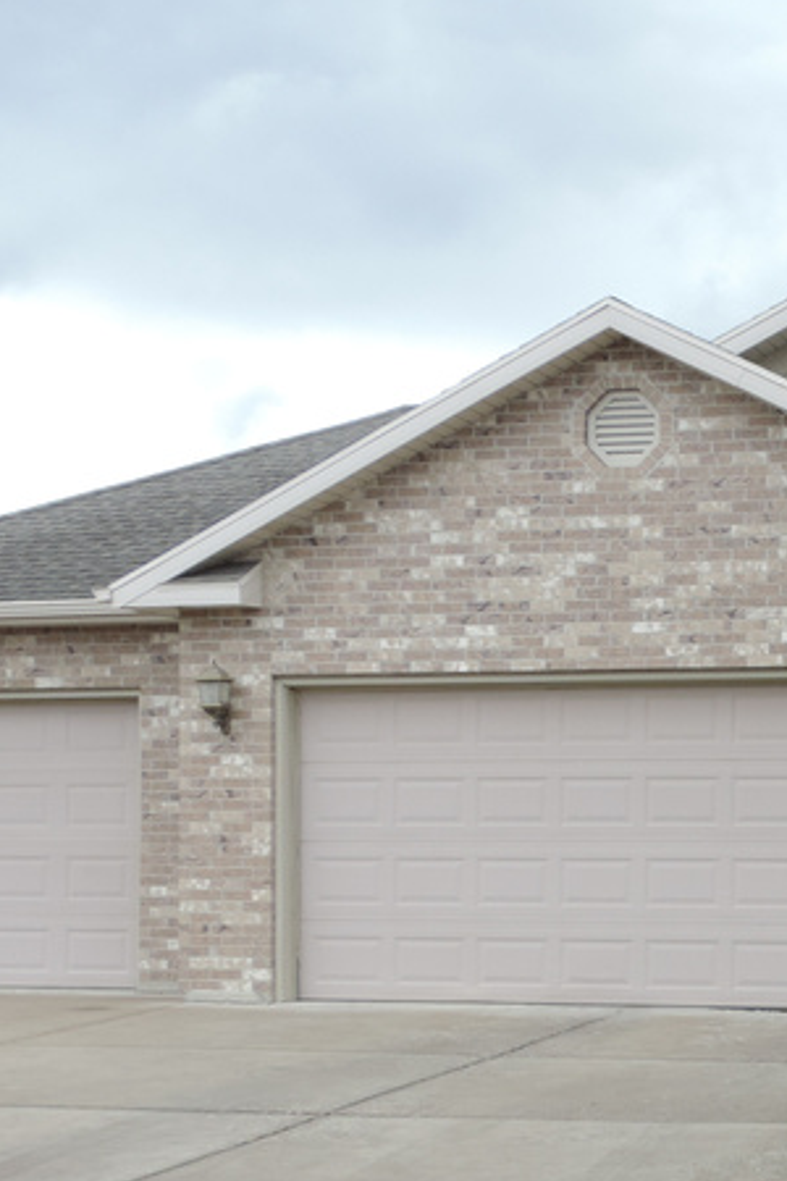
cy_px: 785
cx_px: 897
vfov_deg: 28.3
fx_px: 2328
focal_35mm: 71
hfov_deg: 18.4
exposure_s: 1/60
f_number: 4.9
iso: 80
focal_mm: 5.3
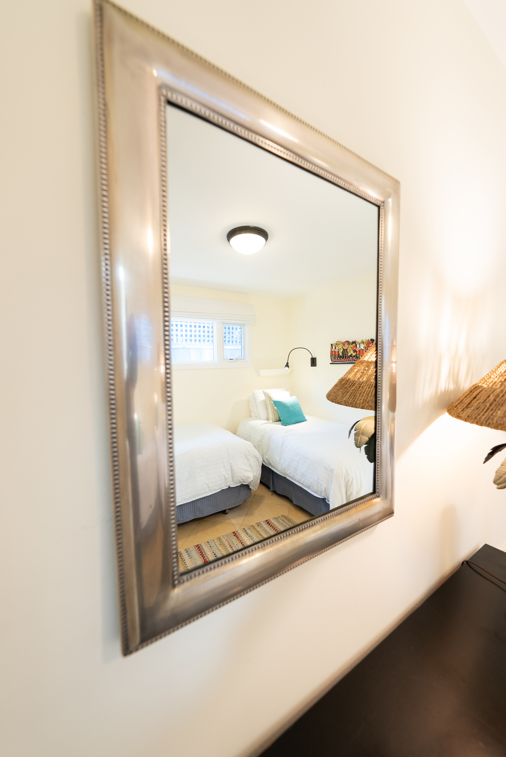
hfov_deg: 90.1
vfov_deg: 112.6
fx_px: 253
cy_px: 378
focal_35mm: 12
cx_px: 253
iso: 1000
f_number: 4
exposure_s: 1/30
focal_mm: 12
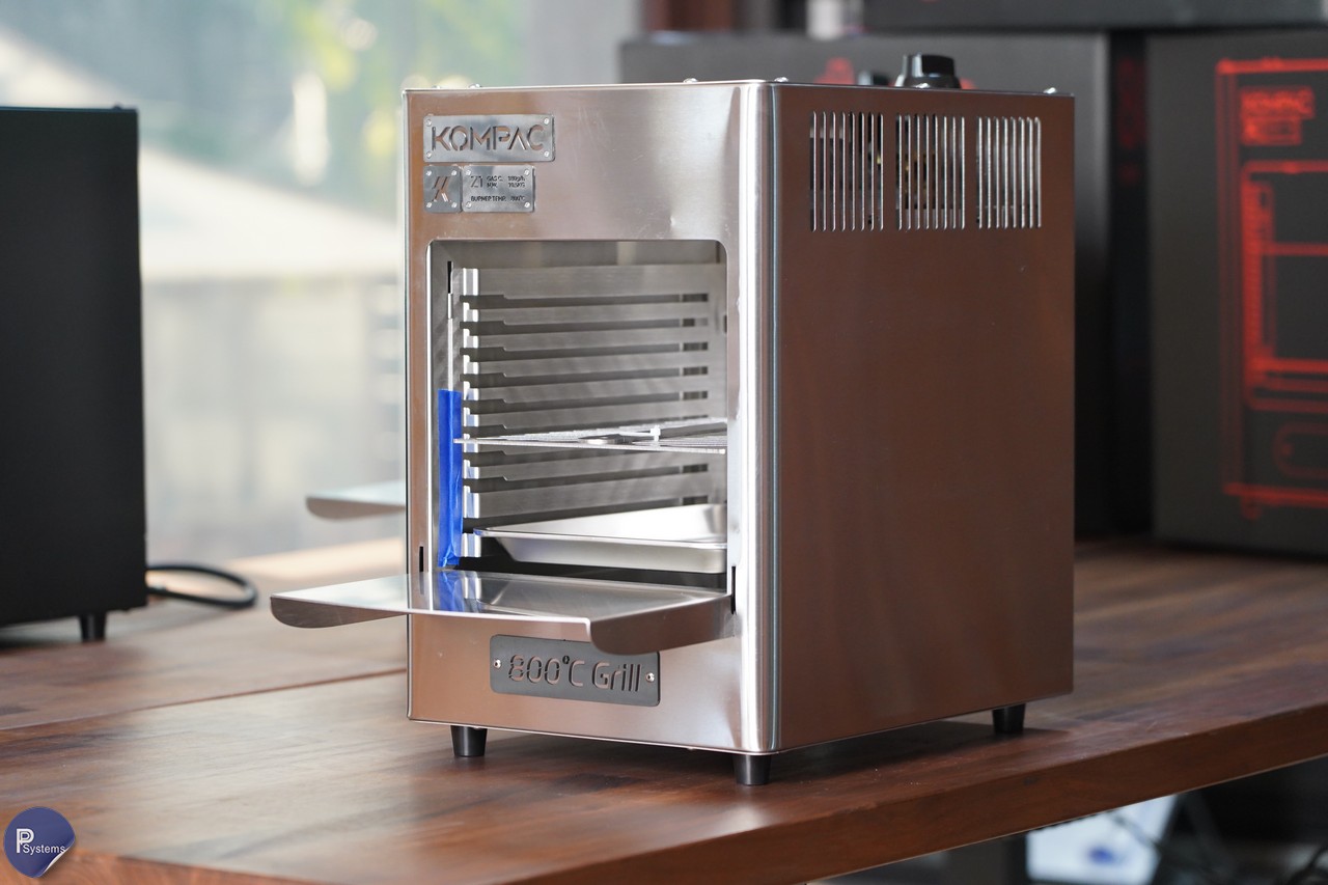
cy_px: 442
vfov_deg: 13.0
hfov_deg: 19.5
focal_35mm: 105
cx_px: 664
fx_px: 3873
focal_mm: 105
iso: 3200
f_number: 4
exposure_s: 1/125
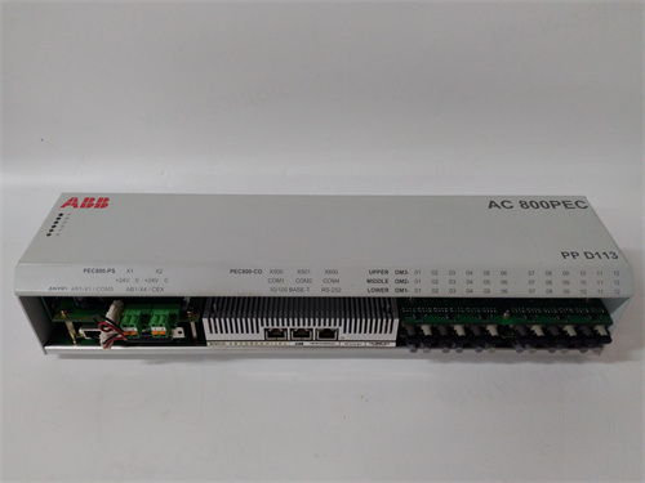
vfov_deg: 51.4
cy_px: 242
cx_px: 322
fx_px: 503
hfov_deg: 65.3
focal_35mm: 27
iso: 285
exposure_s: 1/33
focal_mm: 3.79
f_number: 2
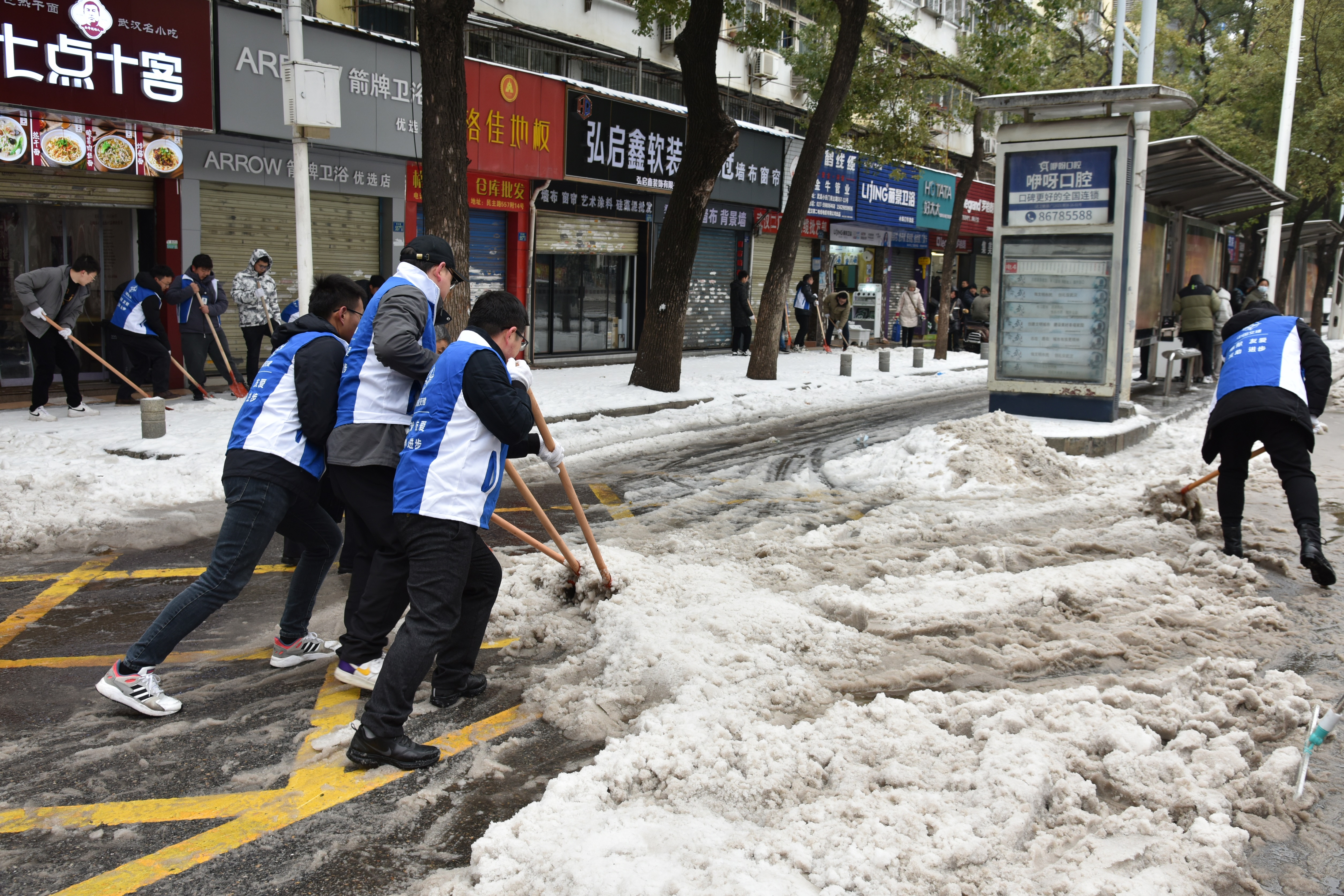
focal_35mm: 31
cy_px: 448
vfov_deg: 42.3
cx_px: 672
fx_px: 1157
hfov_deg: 60.3
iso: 400
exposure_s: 1/160
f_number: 6.3
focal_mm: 31
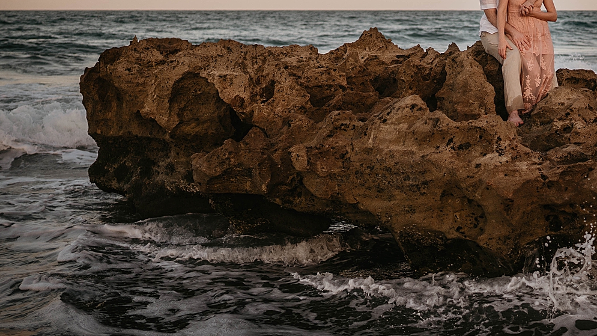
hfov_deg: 35.0
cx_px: 408
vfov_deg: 20.0
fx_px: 934
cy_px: 28
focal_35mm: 59
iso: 160
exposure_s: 1/2000
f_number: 1.4
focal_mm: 35
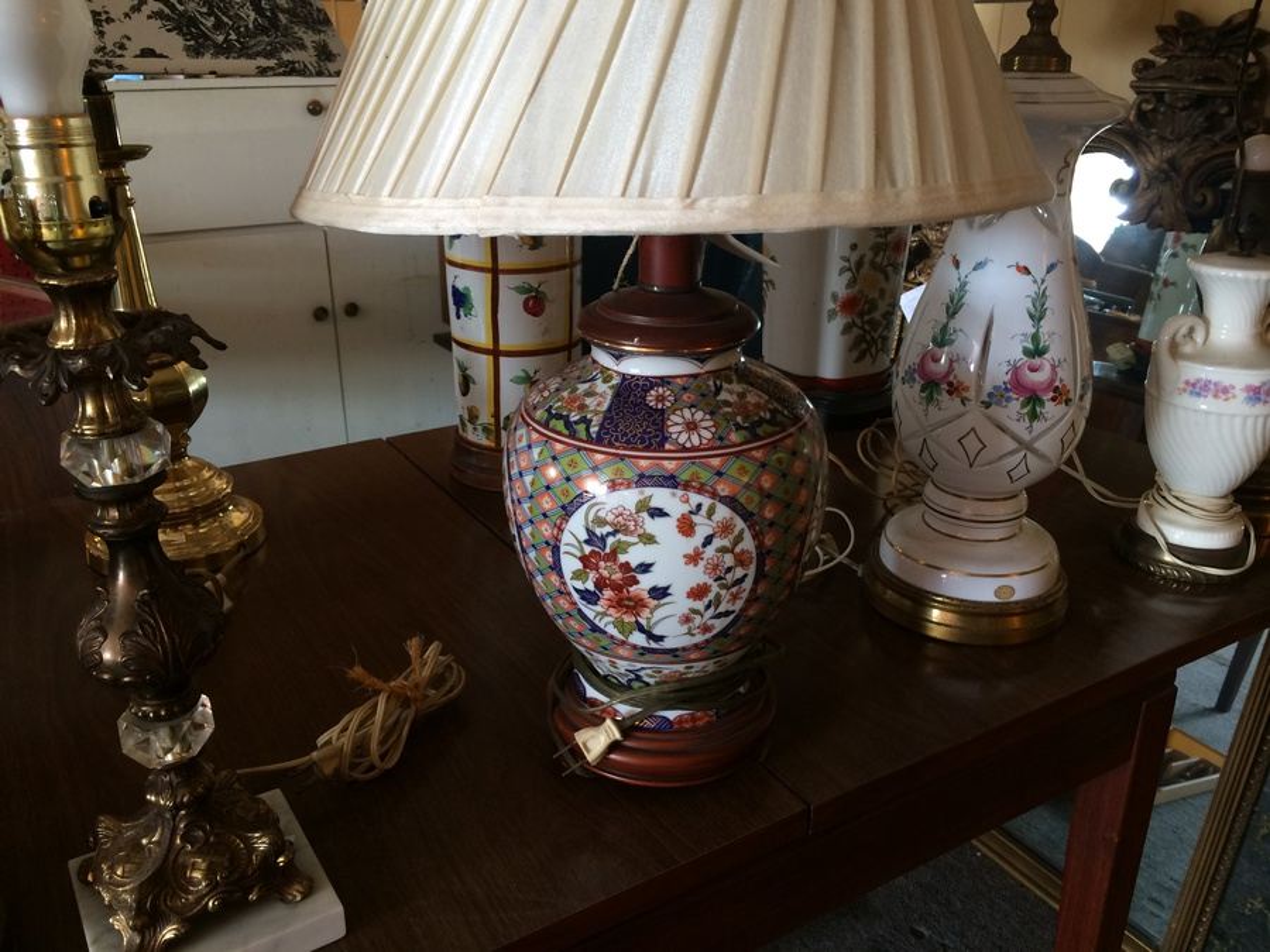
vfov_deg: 46.8
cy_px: 476
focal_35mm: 30
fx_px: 1101
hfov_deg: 60.0
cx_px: 635
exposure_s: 1/30
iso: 80
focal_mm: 4.12
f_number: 2.2
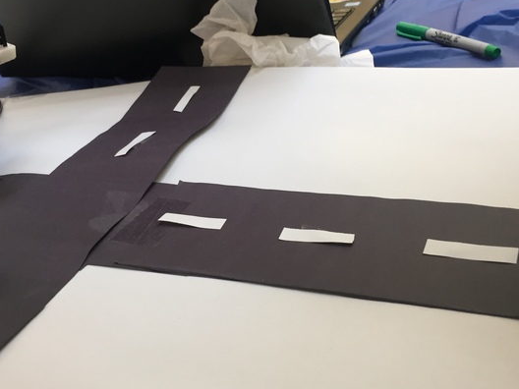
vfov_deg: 34.3
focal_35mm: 42
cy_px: 191
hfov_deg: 44.6
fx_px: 630
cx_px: 218
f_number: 2.2
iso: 64
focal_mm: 4.15
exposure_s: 1/30
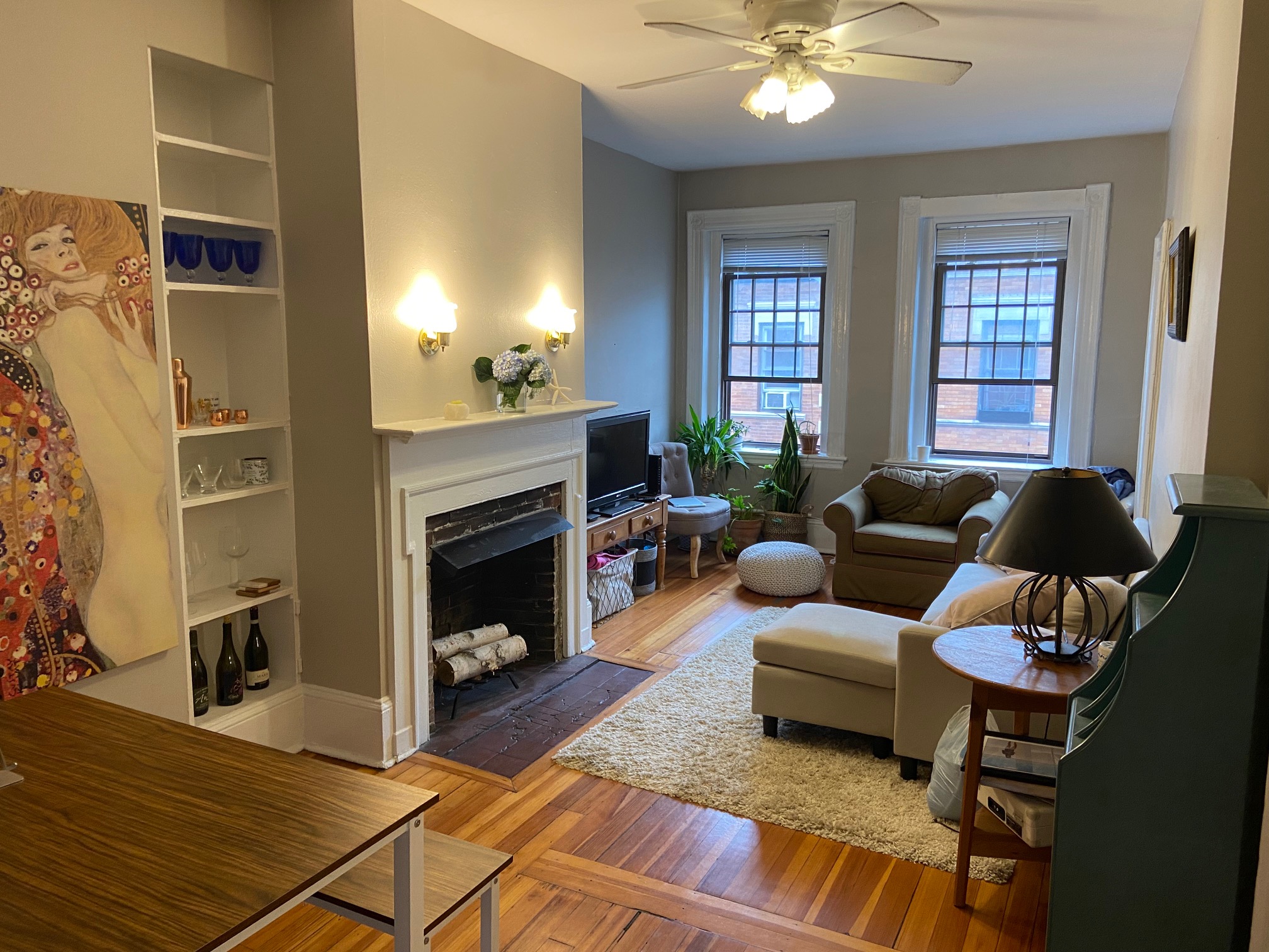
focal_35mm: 26
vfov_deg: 53.1
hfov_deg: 67.3
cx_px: 634
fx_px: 953
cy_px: 476
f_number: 1.8
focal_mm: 4.25
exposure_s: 1/60
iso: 125
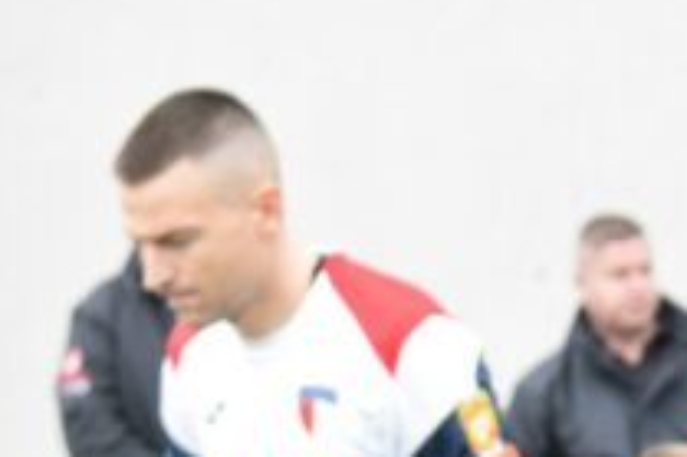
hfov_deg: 7.8
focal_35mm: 262
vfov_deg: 5.2
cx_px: 710
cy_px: 141
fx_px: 4996
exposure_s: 1/1250
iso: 3200
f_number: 4.5
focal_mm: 58
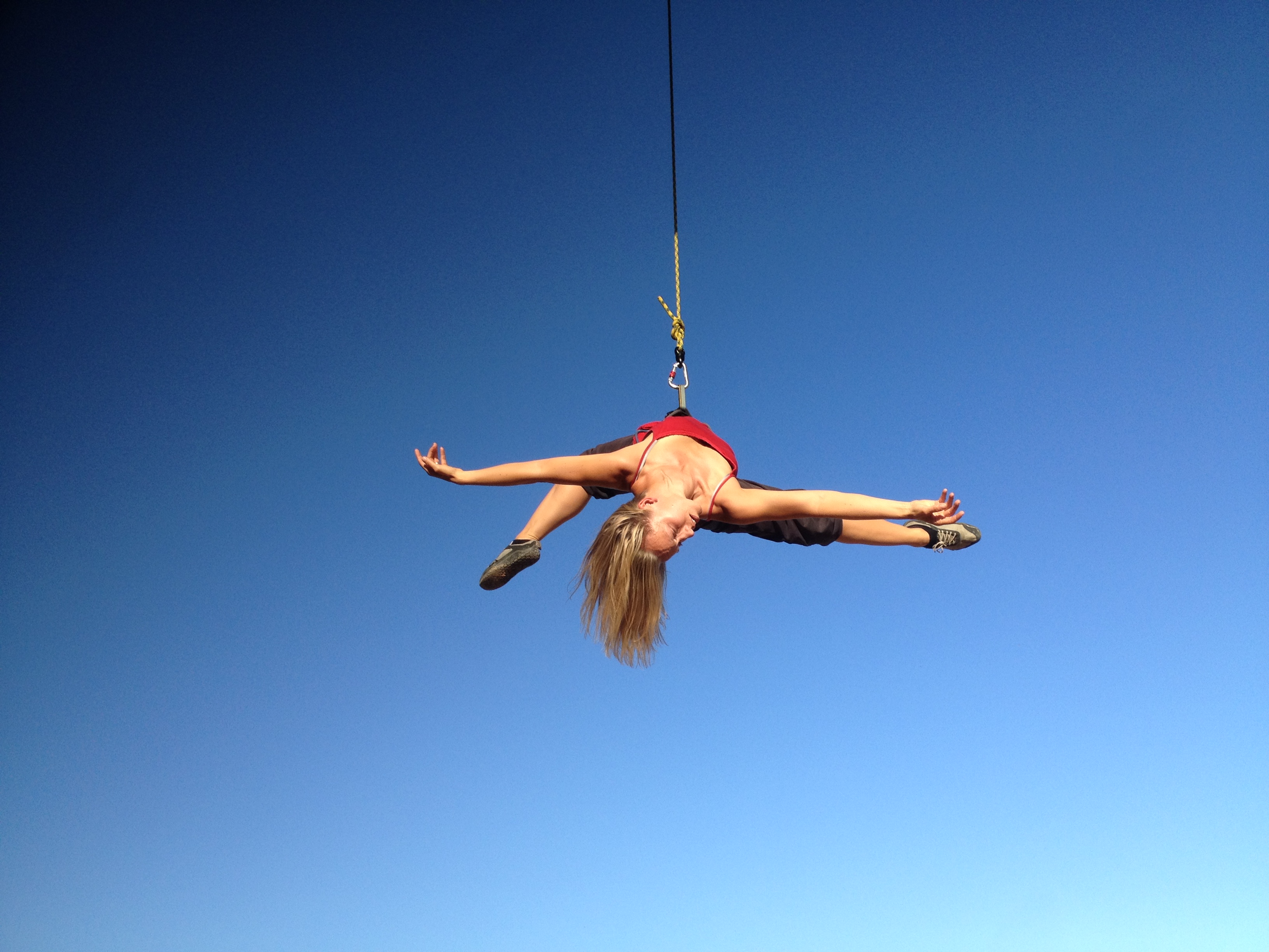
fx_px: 1283
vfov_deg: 40.7
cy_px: 476
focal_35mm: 35
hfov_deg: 52.6
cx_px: 634
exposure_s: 1/613
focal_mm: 4.28
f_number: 2.4
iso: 64
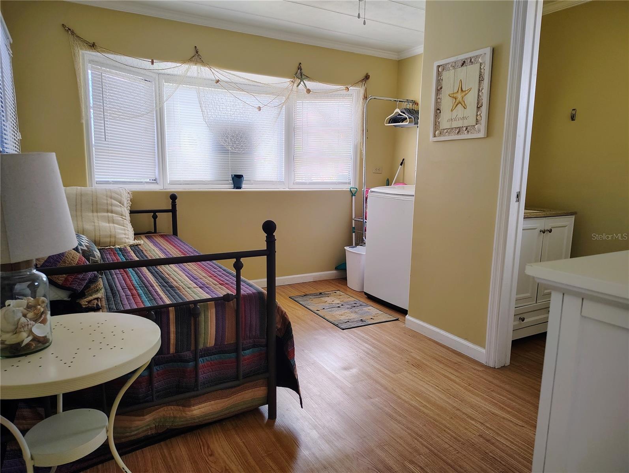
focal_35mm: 24
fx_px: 437
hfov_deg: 71.5
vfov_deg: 56.9
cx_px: 314
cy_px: 236
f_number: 1.8
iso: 1109
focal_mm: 5.56
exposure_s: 1/120
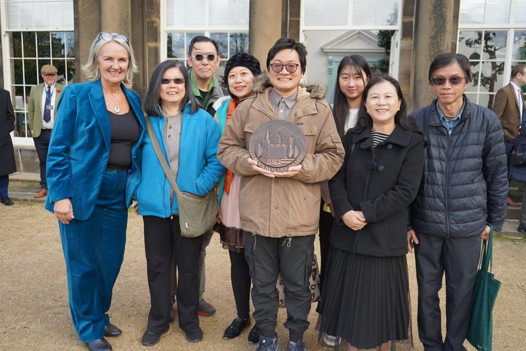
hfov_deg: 57.2
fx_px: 482
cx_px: 263
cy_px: 176
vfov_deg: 40.0
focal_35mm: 33
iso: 125
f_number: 4
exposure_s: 1/160
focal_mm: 33
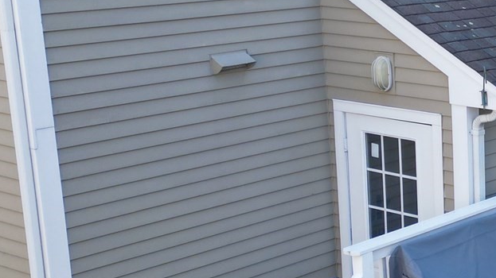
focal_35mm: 86
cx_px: 659
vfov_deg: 14.0
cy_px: 169
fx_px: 1131
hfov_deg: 22.0
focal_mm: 6.72
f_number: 1.7
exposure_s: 1/320
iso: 140
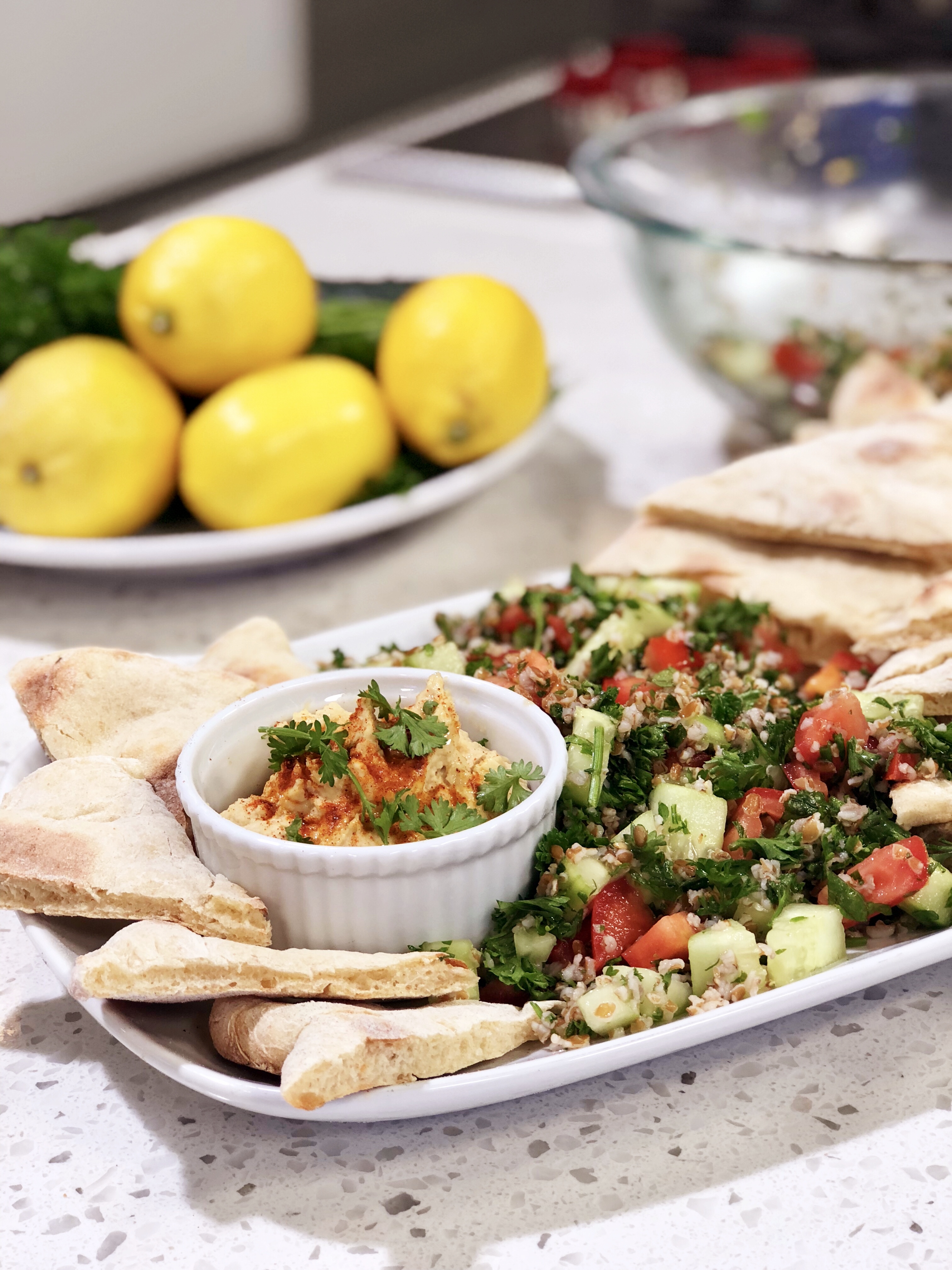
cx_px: 476
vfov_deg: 33.8
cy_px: 635
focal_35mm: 57
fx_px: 2090
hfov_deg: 25.7
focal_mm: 6.6
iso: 80
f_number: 2.8
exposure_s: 1/61
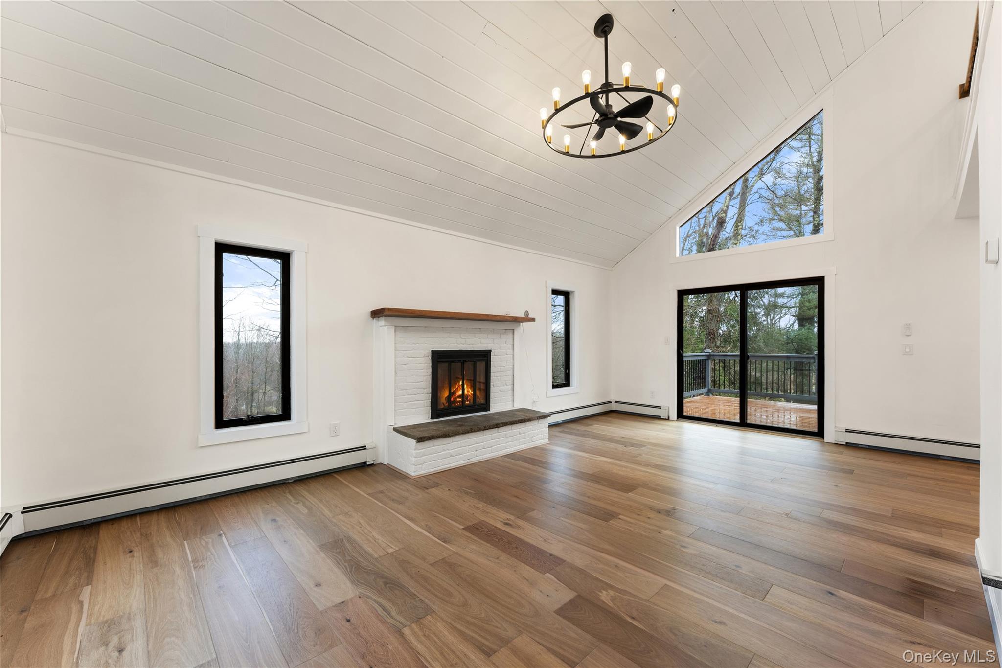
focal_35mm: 14
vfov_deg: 81.2
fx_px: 390
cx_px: 501
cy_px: 334
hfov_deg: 104.3
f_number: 9
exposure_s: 1/8
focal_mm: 14
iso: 320
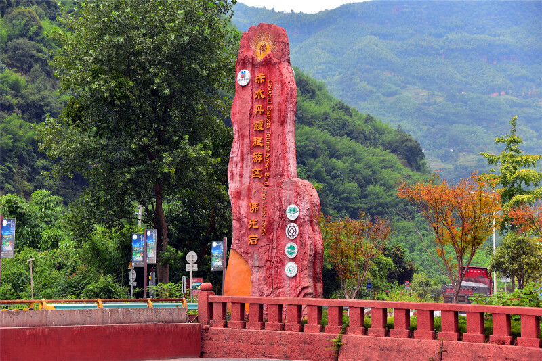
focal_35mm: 82
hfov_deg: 24.8
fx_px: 1235
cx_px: 271
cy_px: 180
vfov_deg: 16.7
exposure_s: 1/200
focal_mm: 82
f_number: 7.1
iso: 100
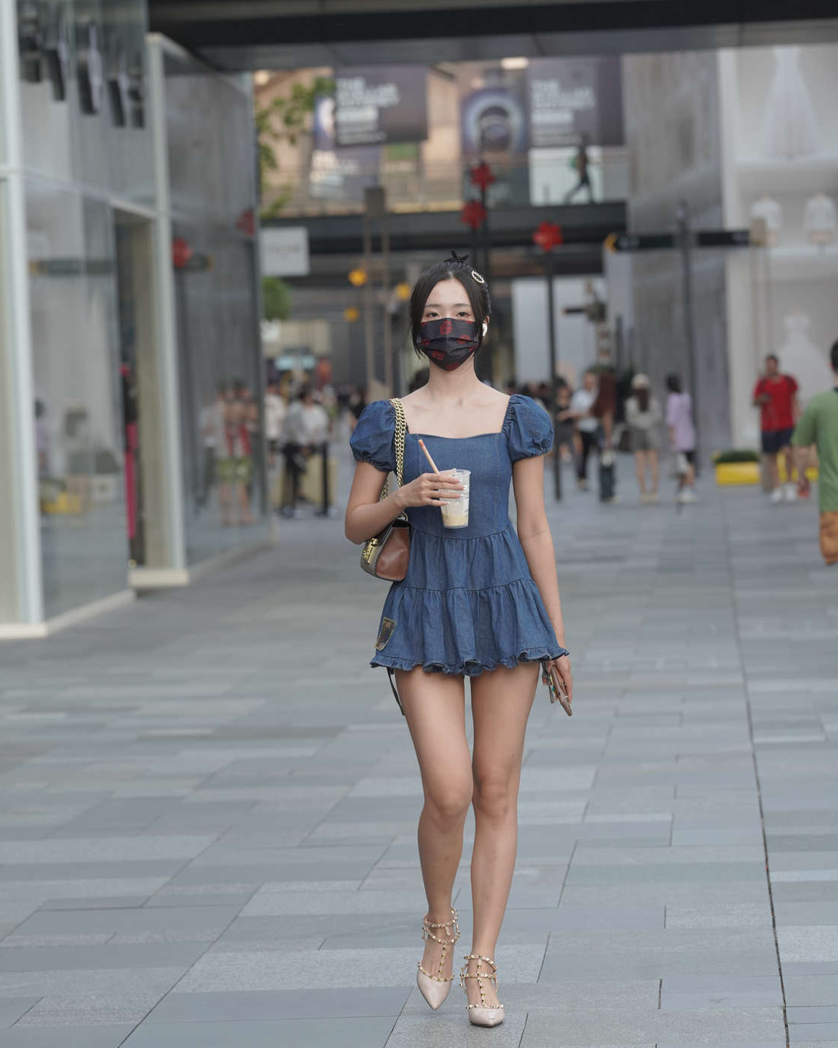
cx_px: 450
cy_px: 581
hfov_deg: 9.4
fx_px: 5087
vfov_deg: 11.8
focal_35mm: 164
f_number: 5
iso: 640
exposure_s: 1/500
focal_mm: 135
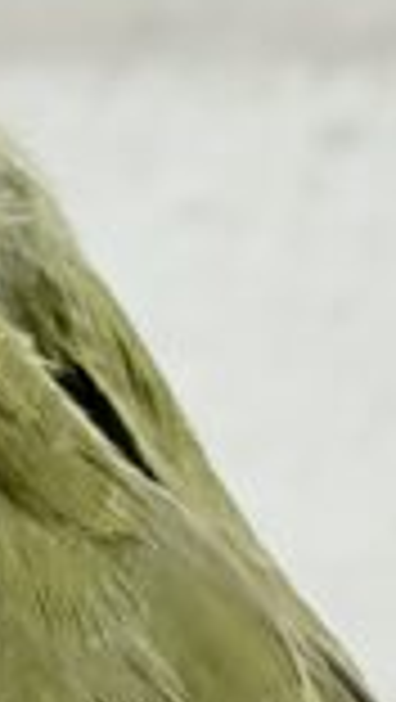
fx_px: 4321
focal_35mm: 232
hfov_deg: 5.2
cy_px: 9
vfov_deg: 9.2
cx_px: 9
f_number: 1.6
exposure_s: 1/100
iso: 100
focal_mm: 5.96
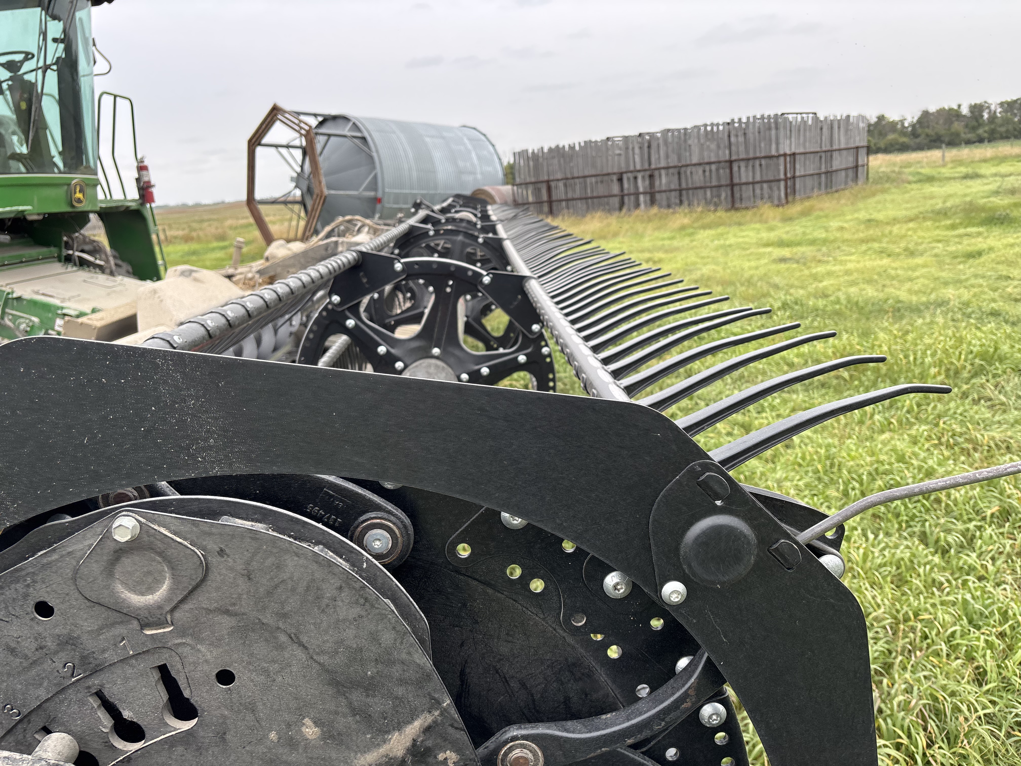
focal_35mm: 26
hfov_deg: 67.3
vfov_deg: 53.1
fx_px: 767
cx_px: 510
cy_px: 383
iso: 50
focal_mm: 5.96
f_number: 1.6
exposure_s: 1/645
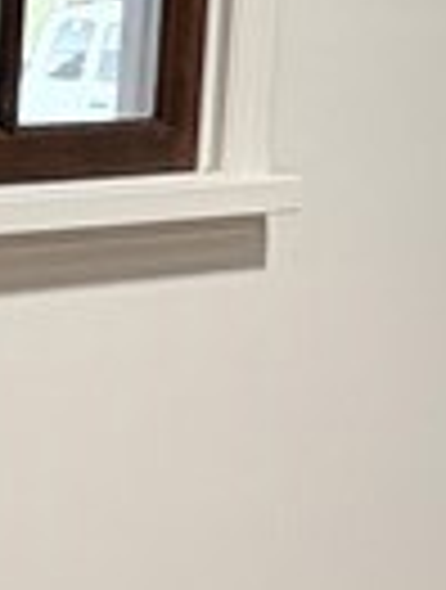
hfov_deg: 7.4
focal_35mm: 187
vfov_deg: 10.5
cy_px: 432
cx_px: -635
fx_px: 3197
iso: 500
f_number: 1.78
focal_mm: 6.76
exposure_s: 1/60
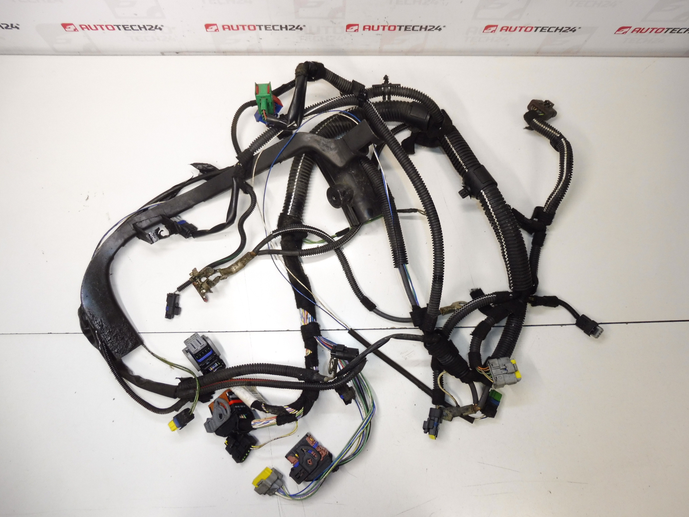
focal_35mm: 24
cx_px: 344
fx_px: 478
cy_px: 258
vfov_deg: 56.8
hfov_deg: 71.6
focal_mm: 4.3
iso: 200
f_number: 3.5
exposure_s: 1/60
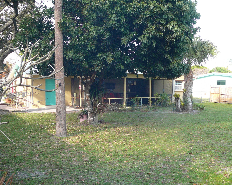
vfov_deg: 40.1
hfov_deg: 49.1
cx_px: 117
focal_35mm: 37
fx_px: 254
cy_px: 94
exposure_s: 1/100
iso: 80
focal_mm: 5.2
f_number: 2.8
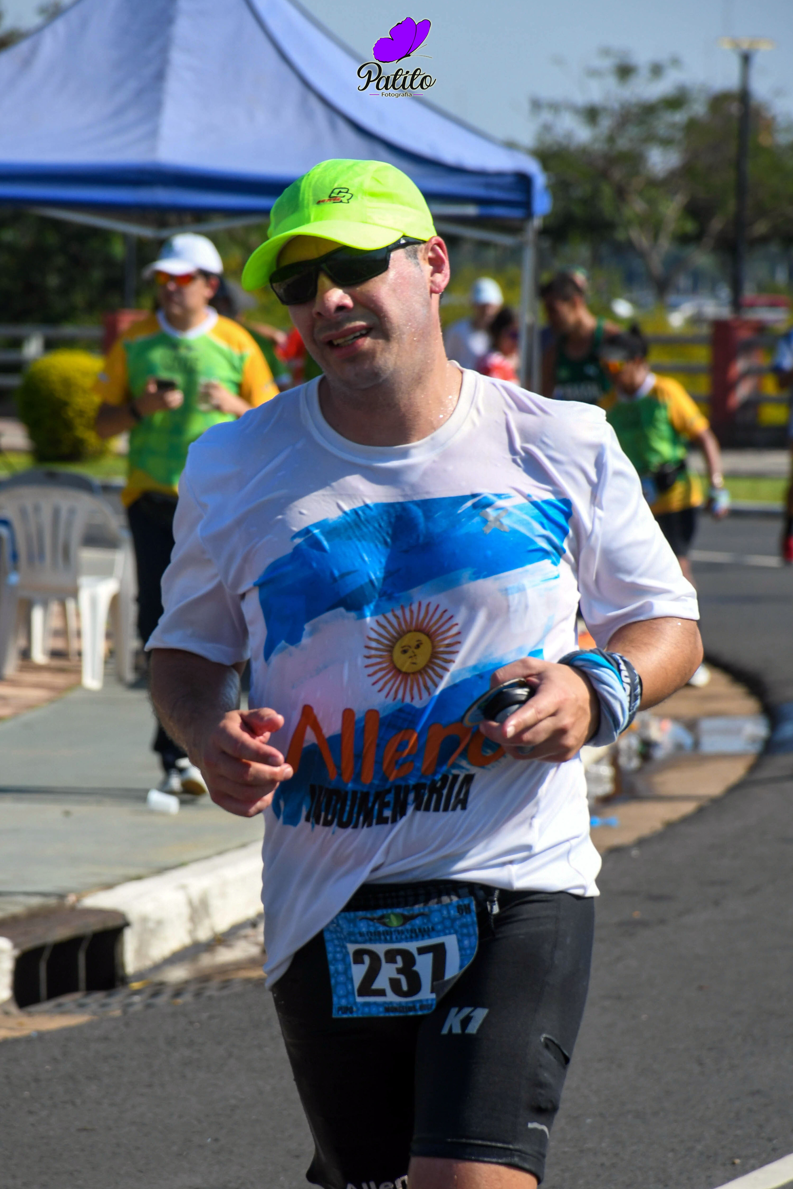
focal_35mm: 210
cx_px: 396
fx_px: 6938
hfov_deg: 6.5
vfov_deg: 9.8
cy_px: 594
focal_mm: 140
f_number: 8
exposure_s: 1/800
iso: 280
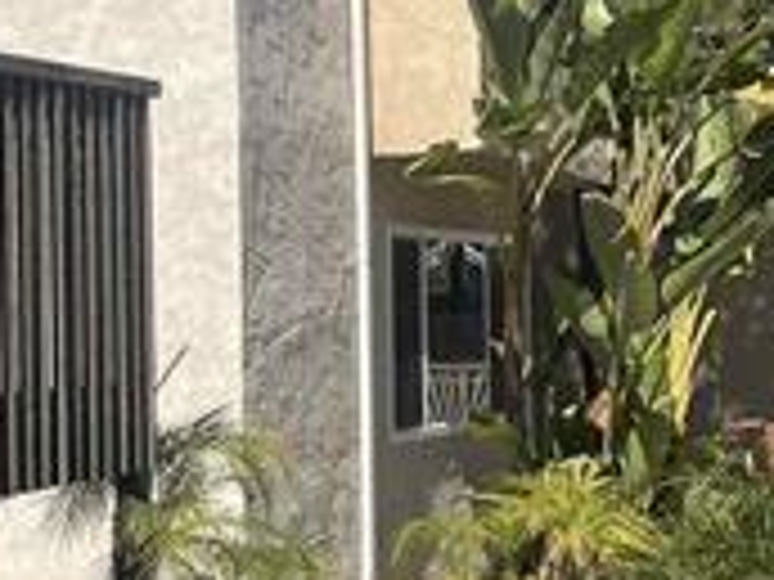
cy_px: 171
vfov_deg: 15.2
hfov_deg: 19.9
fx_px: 2169
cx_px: 662
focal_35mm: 97
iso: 32
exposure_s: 1/3788
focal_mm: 5.1
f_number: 1.6
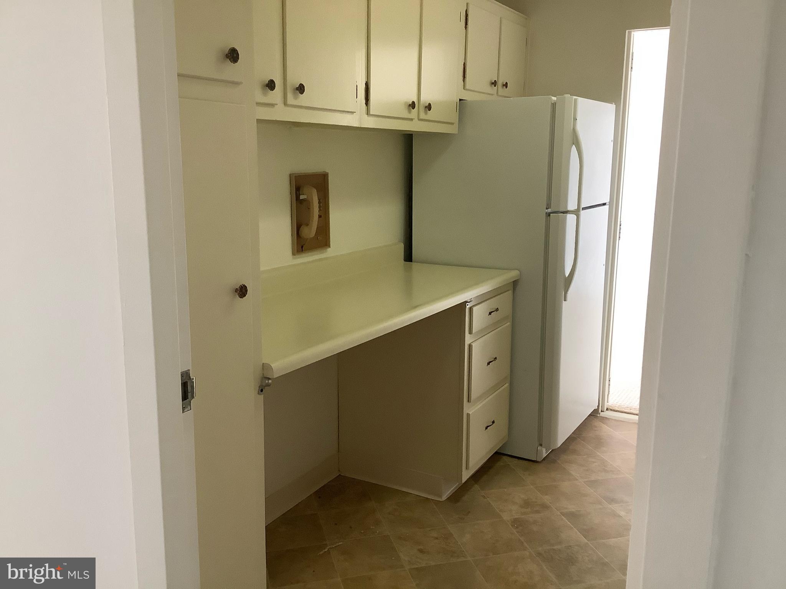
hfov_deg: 58.4
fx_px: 704
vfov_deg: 45.4
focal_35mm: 31
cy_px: 294
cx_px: 393
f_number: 2.4
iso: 200
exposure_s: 1/60
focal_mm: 3.3
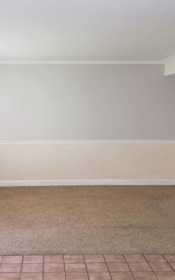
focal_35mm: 46
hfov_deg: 27.8
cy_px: 140
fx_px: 351
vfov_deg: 43.5
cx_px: 57
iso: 160
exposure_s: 1/50
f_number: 2.9
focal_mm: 5.7
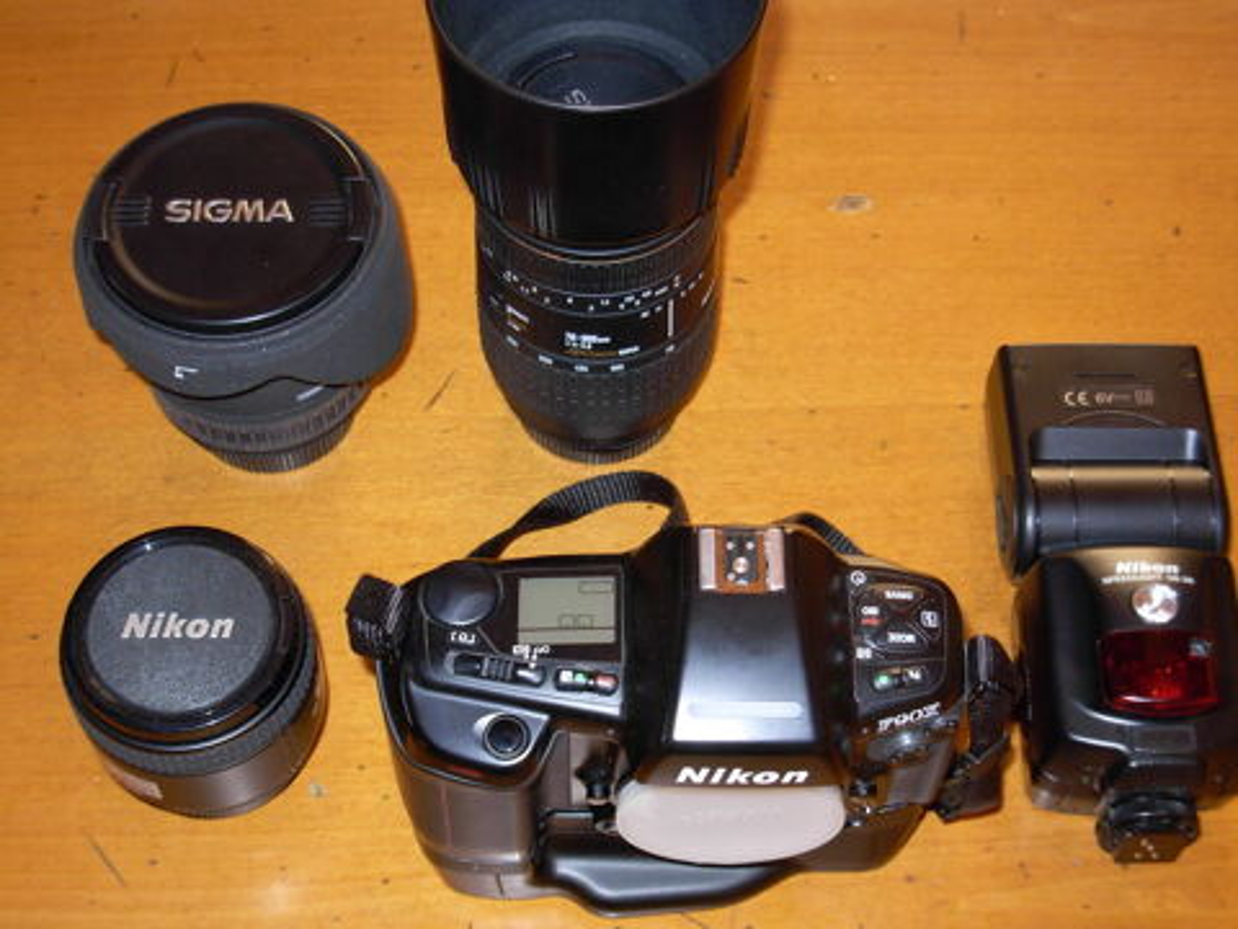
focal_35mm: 64
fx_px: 2289
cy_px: 464
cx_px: 619
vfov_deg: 22.9
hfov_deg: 30.3
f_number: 3.4
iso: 79
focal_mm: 10.5
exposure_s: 1/32
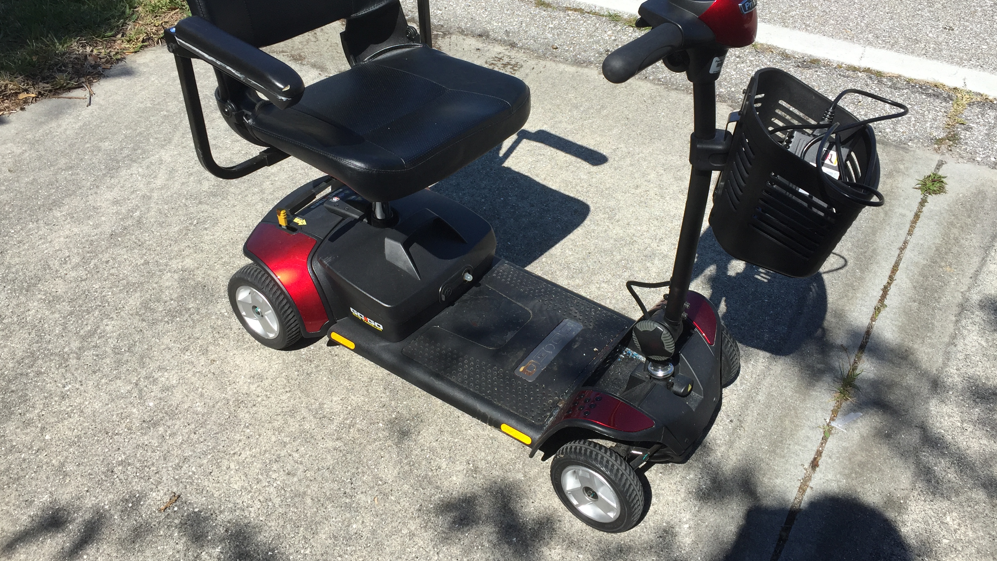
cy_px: 210
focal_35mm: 32
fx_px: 846
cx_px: 496
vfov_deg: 36.5
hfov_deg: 61.0
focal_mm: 4.15
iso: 32
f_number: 2.2
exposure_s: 1/1799
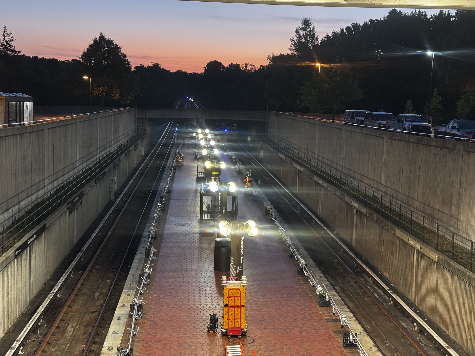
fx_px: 659
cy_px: 178
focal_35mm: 48
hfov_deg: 39.7
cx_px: 238
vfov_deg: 30.3
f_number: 1.78
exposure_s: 1/30
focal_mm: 6.76
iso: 500
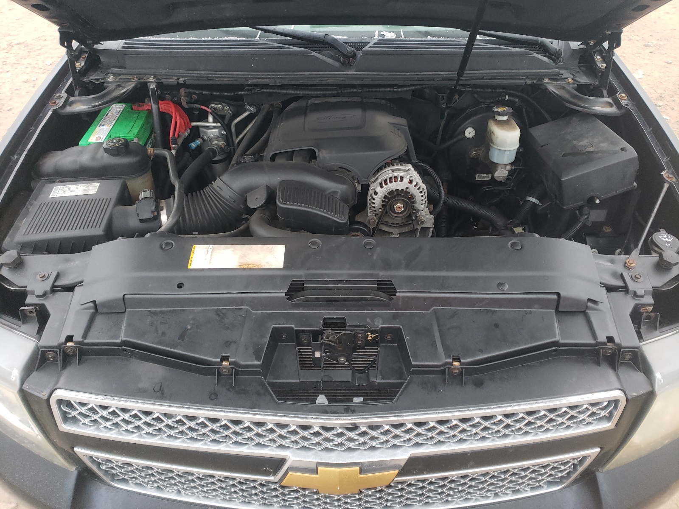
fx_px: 510
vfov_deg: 53.1
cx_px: 340
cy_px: 254
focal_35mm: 26
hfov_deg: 67.3
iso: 141
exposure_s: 1/60.2
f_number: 1.5
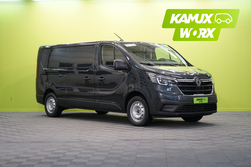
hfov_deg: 28.8
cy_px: 84
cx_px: 126
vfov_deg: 19.5
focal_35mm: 70
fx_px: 488
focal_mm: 70
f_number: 5.6
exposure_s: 1/20
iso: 400
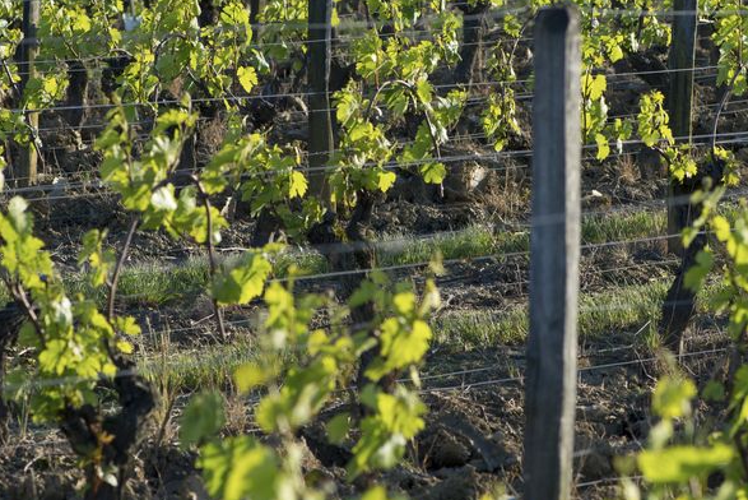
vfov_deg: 6.0
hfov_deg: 9.0
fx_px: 4760
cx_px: 382
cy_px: 144
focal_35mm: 229
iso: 100
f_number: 5.6
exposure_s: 1/250
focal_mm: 105
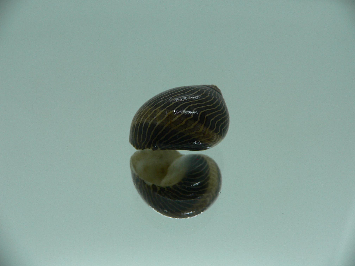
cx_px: 178
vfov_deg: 40.7
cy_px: 133
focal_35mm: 35
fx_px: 359
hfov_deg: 52.6
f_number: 2.8
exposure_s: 1/60
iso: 80
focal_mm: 4.6
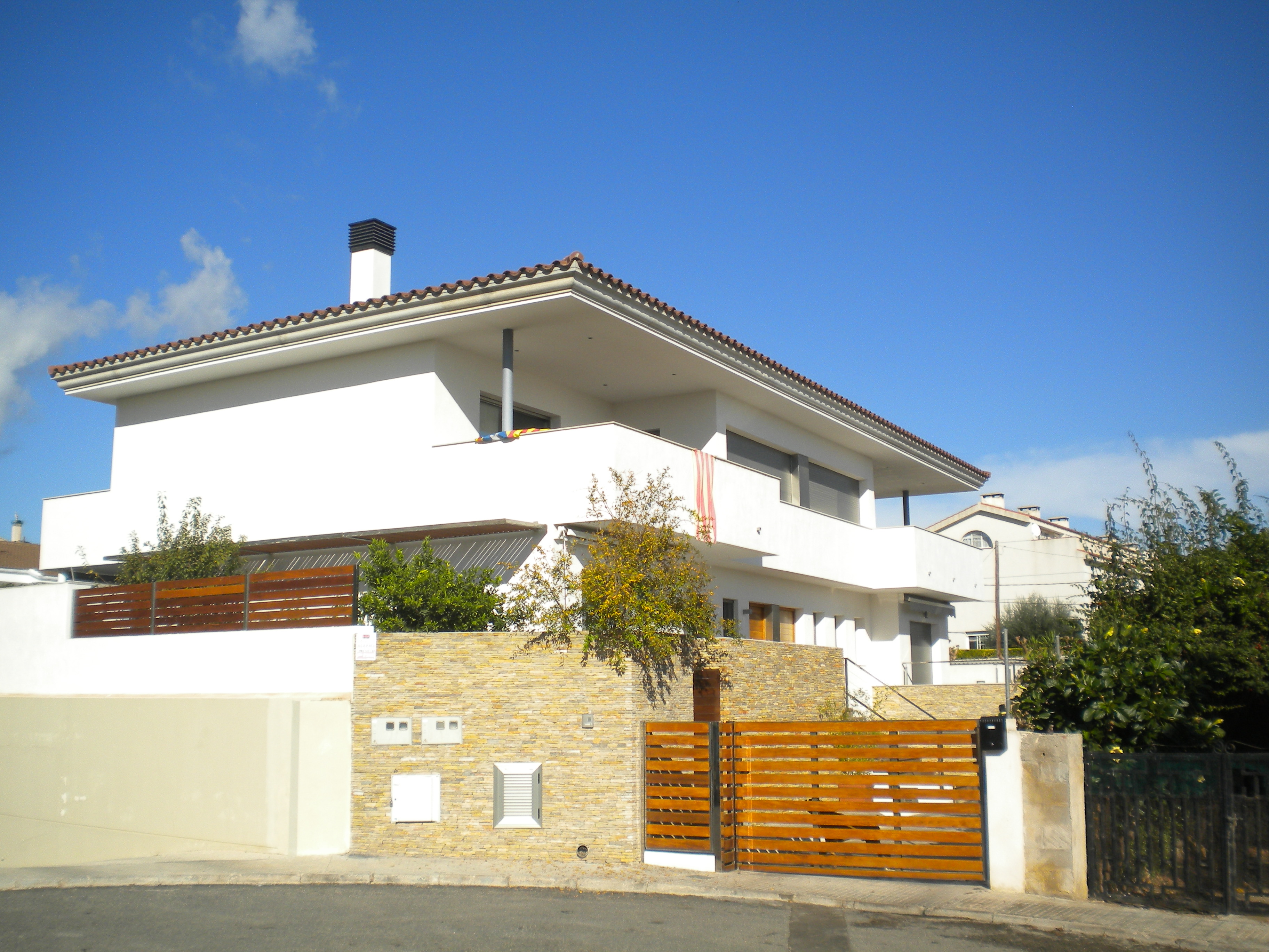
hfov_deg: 52.6
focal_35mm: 35
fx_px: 1283
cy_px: 476
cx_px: 634
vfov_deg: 40.7
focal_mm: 6.3
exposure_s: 1/1000
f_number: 4.6
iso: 80
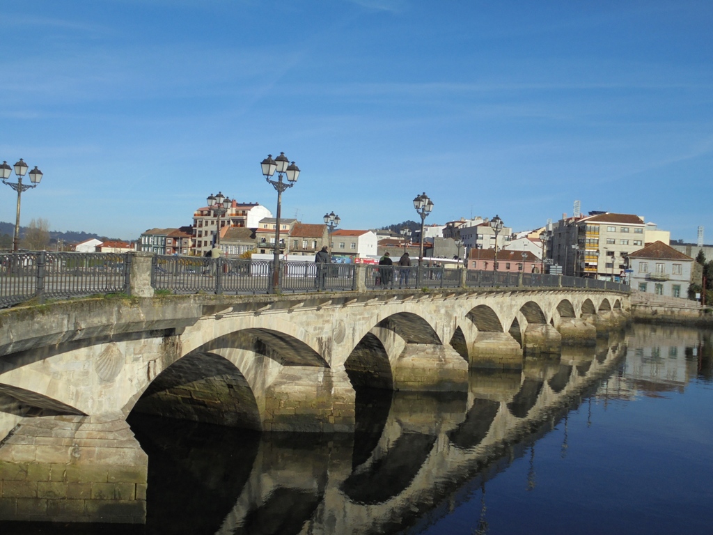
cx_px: 356
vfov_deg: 37.7
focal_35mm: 38
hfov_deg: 49.0
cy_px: 268
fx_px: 783
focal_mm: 6.9
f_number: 13.3
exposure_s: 1/125
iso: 100
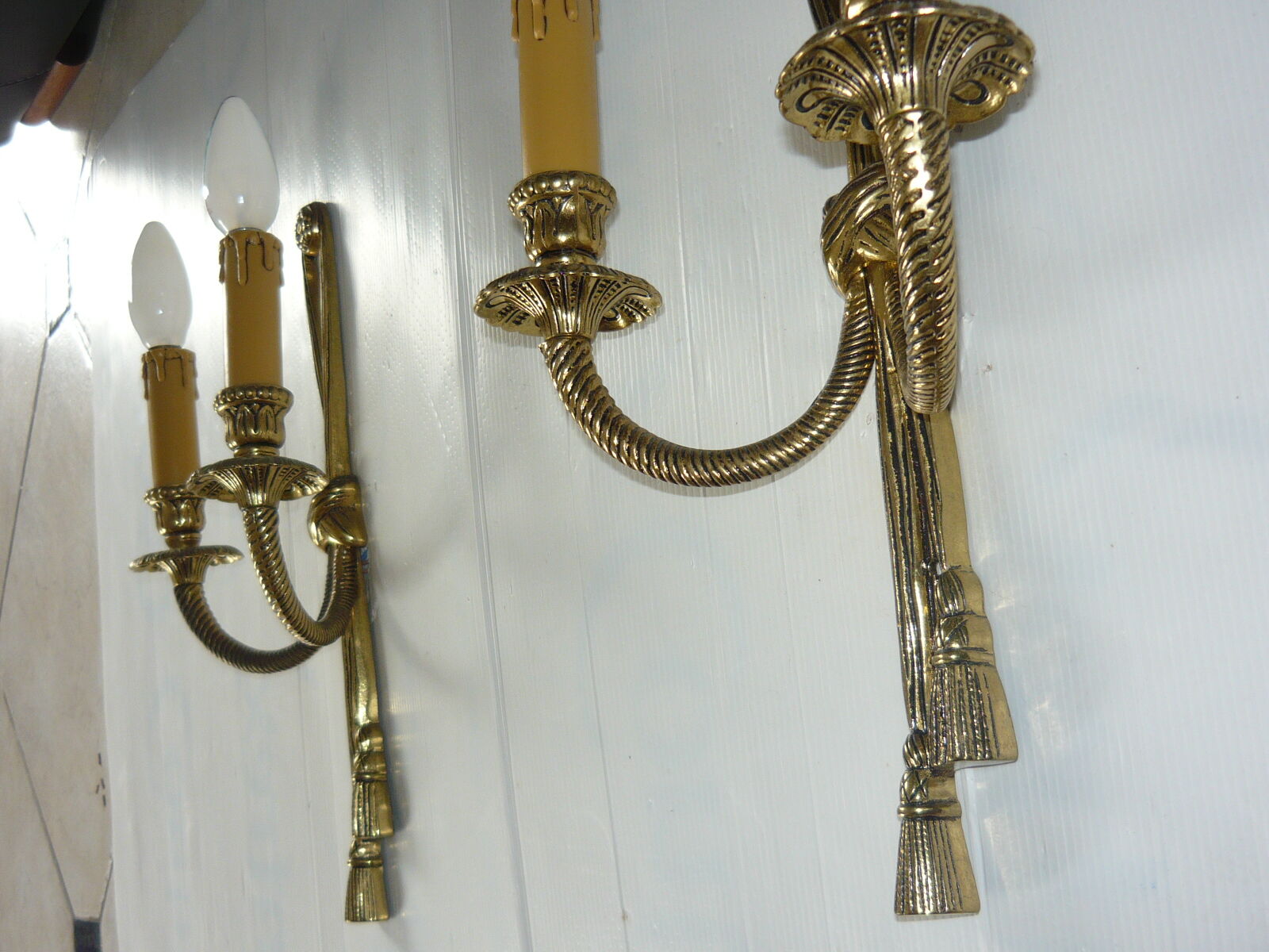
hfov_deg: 49.0
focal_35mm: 38
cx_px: 634
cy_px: 476
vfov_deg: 37.7
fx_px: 1393
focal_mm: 5.5
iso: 100
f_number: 2.8
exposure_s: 1/30
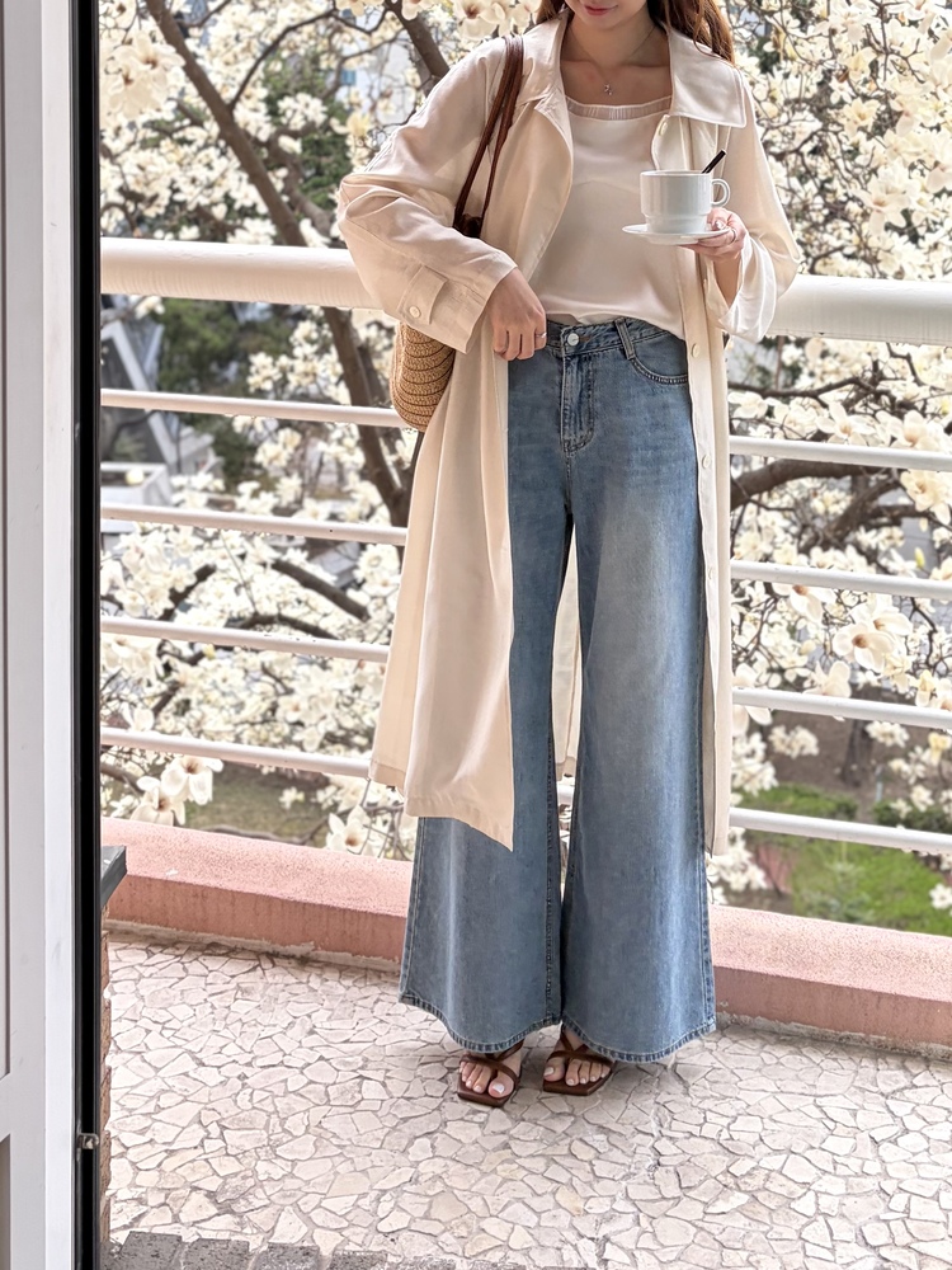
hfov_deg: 53.1
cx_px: 476
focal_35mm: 26
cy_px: 635
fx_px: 953
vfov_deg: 67.3
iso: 64
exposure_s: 1/987
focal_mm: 5.96
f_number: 1.6
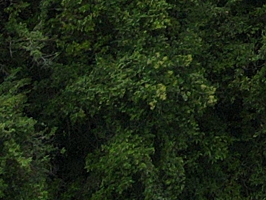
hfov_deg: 7.8
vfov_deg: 6.7
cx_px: 1006
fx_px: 1421
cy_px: -547
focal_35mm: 185
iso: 100
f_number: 2.8
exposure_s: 1/500
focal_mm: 4.5
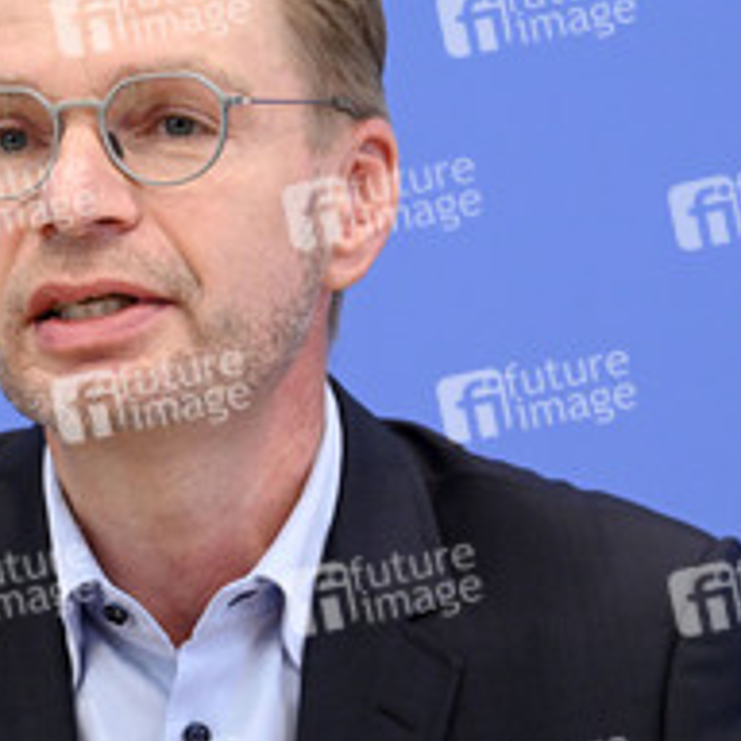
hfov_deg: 6.7
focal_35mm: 260
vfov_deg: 6.7
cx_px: 48
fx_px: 6297
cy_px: 301
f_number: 5.6
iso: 4000
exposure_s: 1/500
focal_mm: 130
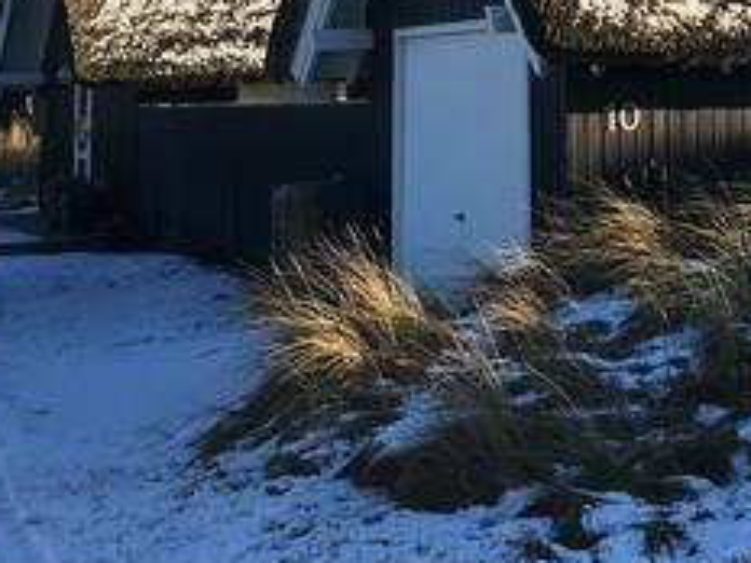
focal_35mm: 75
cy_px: -123
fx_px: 1627
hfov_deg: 24.6
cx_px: 774
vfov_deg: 18.5
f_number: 2.2
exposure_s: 1/761
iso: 25
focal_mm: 4.15
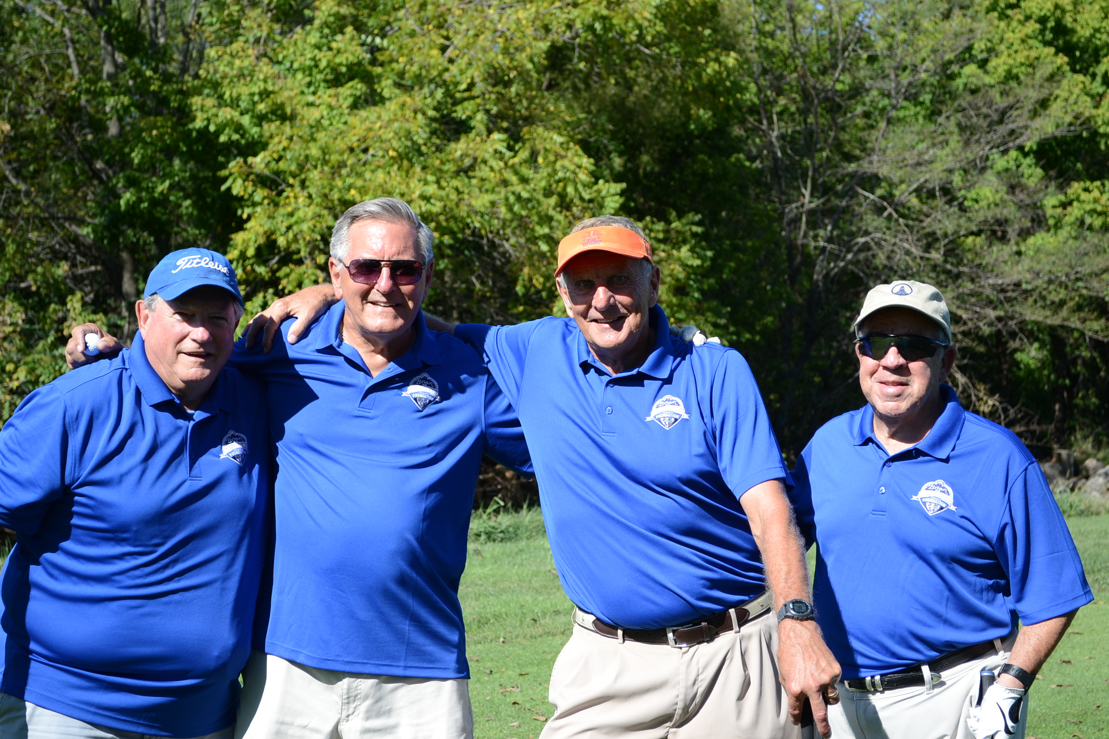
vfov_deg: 19.7
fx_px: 2125
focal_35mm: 69
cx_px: 554
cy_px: 370
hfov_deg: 29.2
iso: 100
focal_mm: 46
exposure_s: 1/250
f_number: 5.3
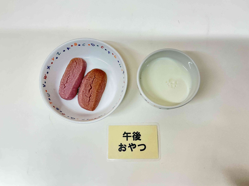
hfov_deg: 60.0
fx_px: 216
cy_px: 90
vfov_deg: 46.8
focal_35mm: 30
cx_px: 128
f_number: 1.8
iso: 125
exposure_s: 1/60
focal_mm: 3
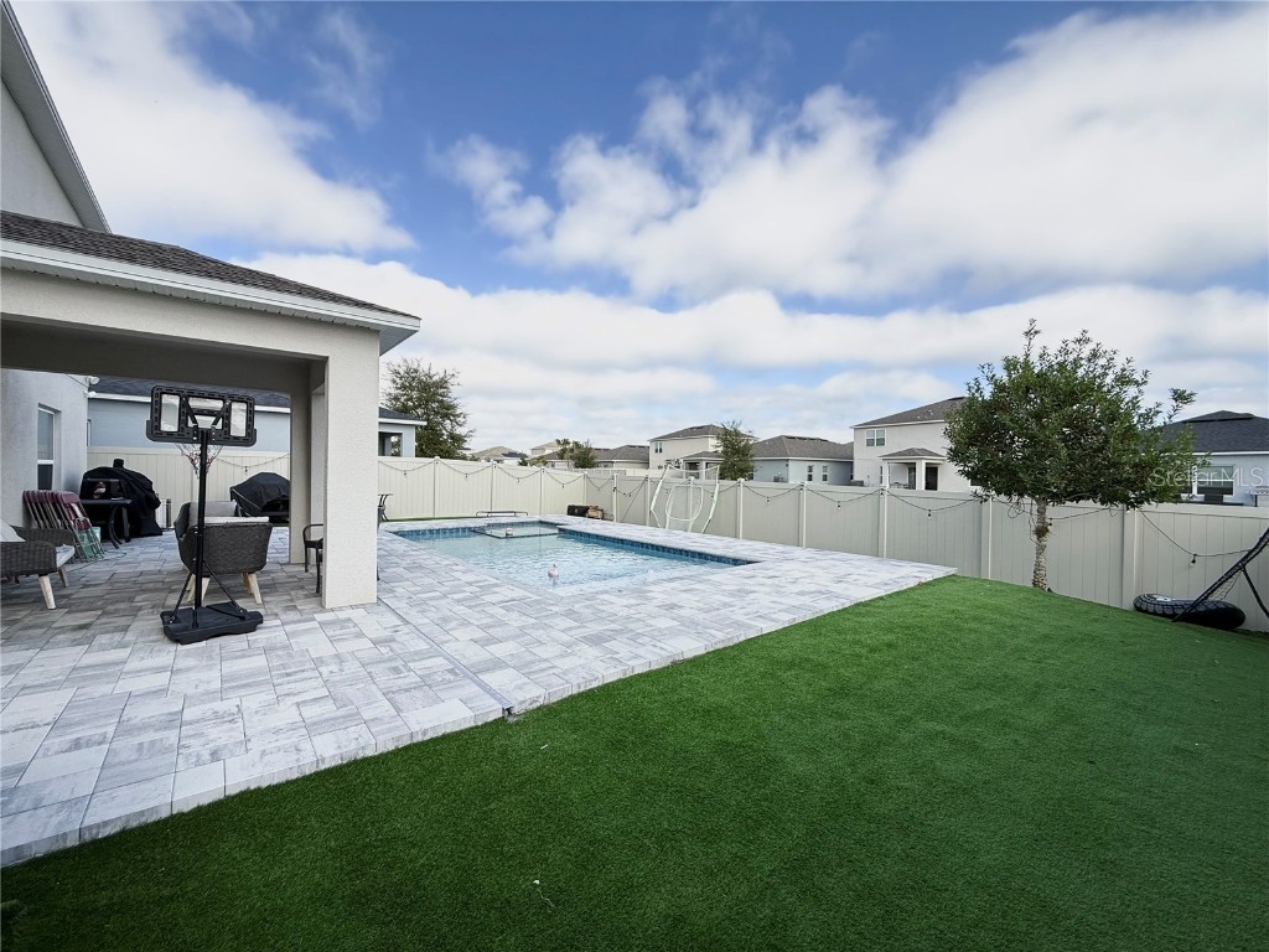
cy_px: 476
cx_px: 634
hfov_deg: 102.1
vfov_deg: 85.7
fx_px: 513
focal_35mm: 14
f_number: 2.2
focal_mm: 2.22
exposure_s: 1/1033
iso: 50
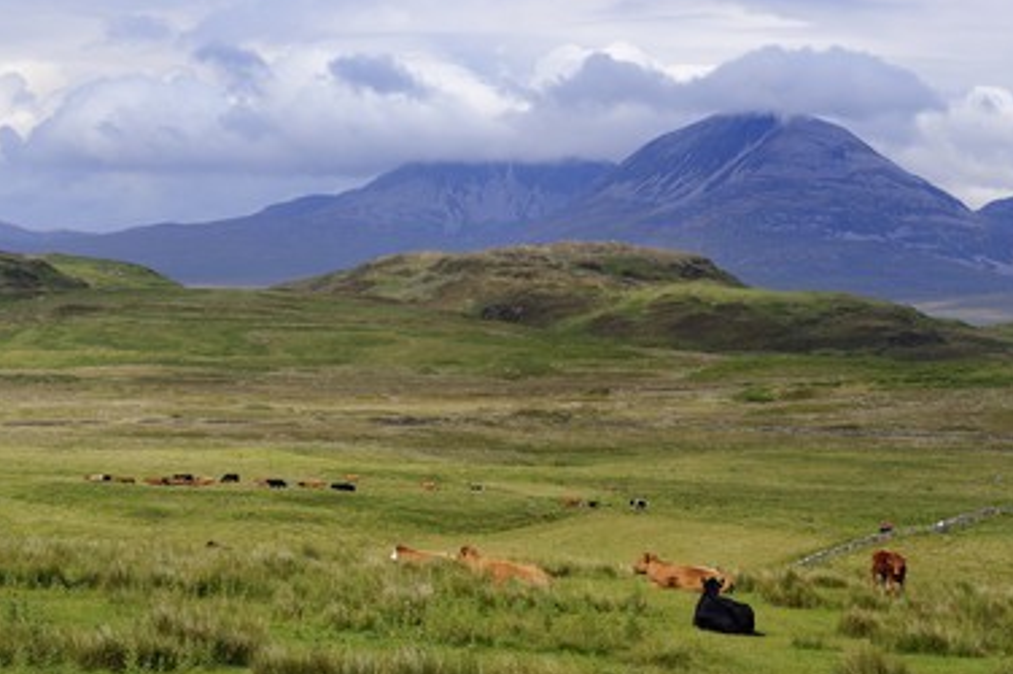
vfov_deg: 11.1
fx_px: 3458
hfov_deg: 16.7
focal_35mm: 123
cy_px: 334
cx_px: 533
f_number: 13
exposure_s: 1/320
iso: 400
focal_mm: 110
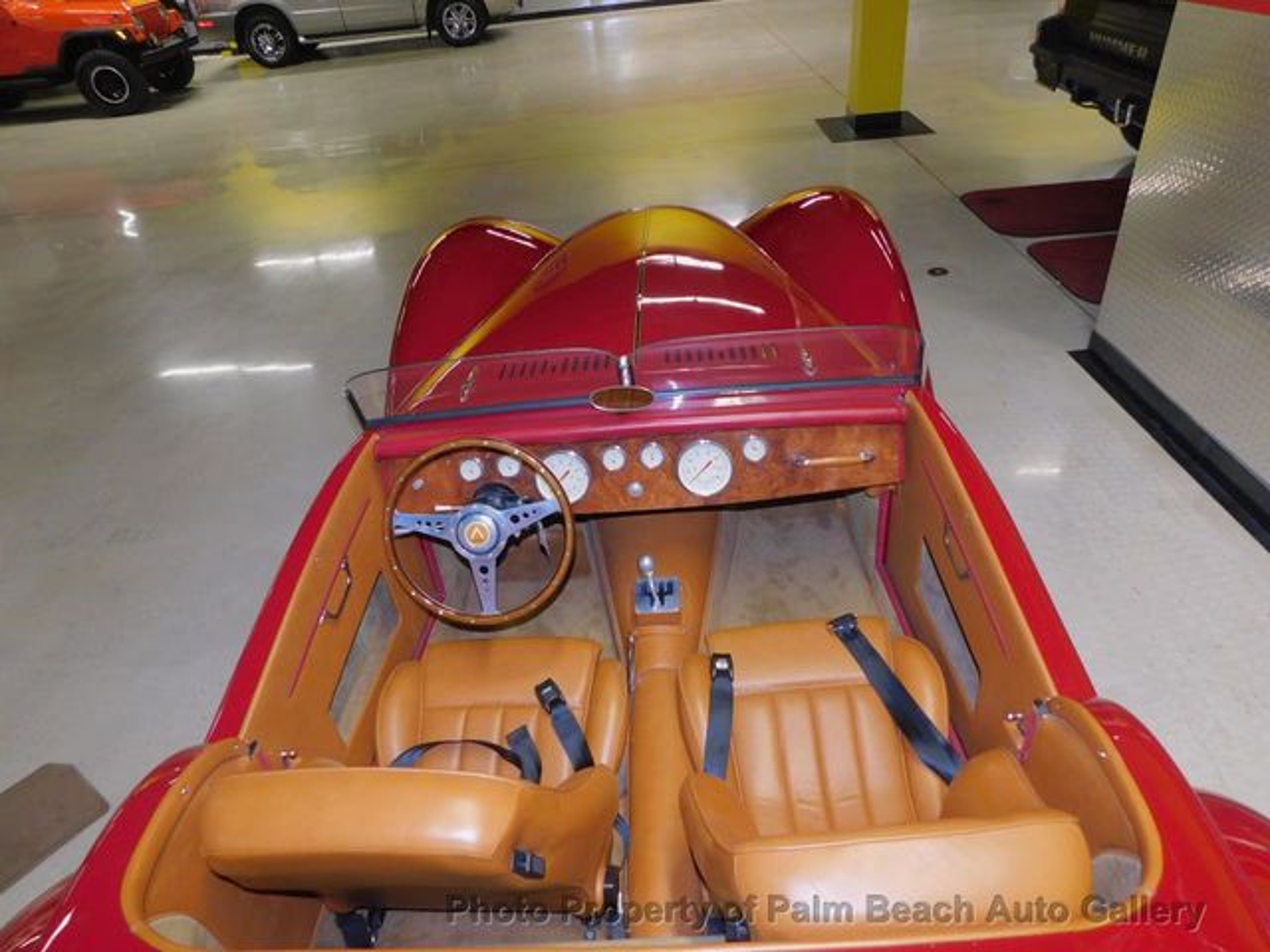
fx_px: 844
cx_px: 635
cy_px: 476
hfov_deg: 73.9
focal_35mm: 23
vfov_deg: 58.9
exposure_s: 1/30
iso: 200
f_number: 3
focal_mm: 4
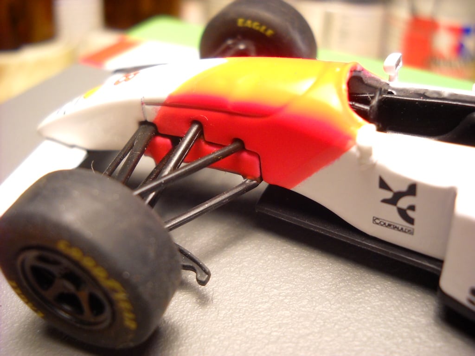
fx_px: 563
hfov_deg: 45.8
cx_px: 238
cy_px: 178
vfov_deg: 35.1
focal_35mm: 41
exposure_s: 1/60
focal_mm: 6.72
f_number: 3.1
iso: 218
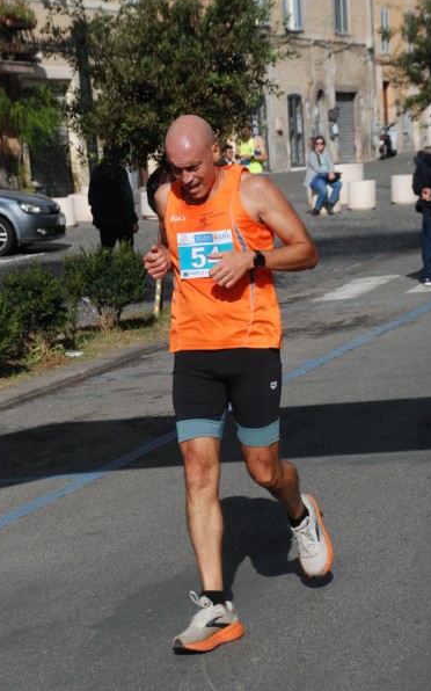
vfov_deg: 19.3
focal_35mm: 108
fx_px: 2032
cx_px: 224
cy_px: 344
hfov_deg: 12.1
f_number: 9
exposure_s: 1/2000
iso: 1000
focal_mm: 70
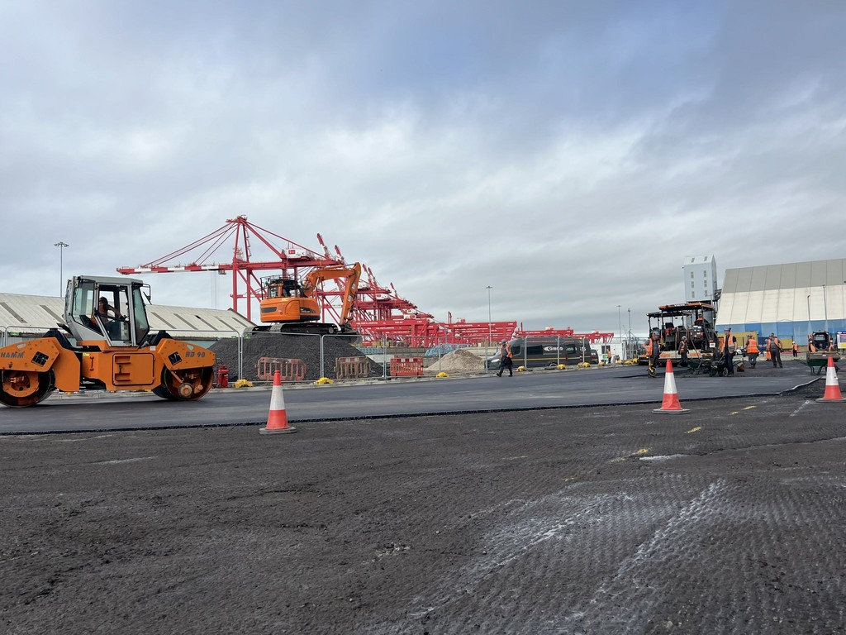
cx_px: 423
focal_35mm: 26
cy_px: 318
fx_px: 635
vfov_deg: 53.1
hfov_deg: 67.3
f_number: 1.6
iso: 50
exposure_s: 1/4016
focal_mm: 5.1
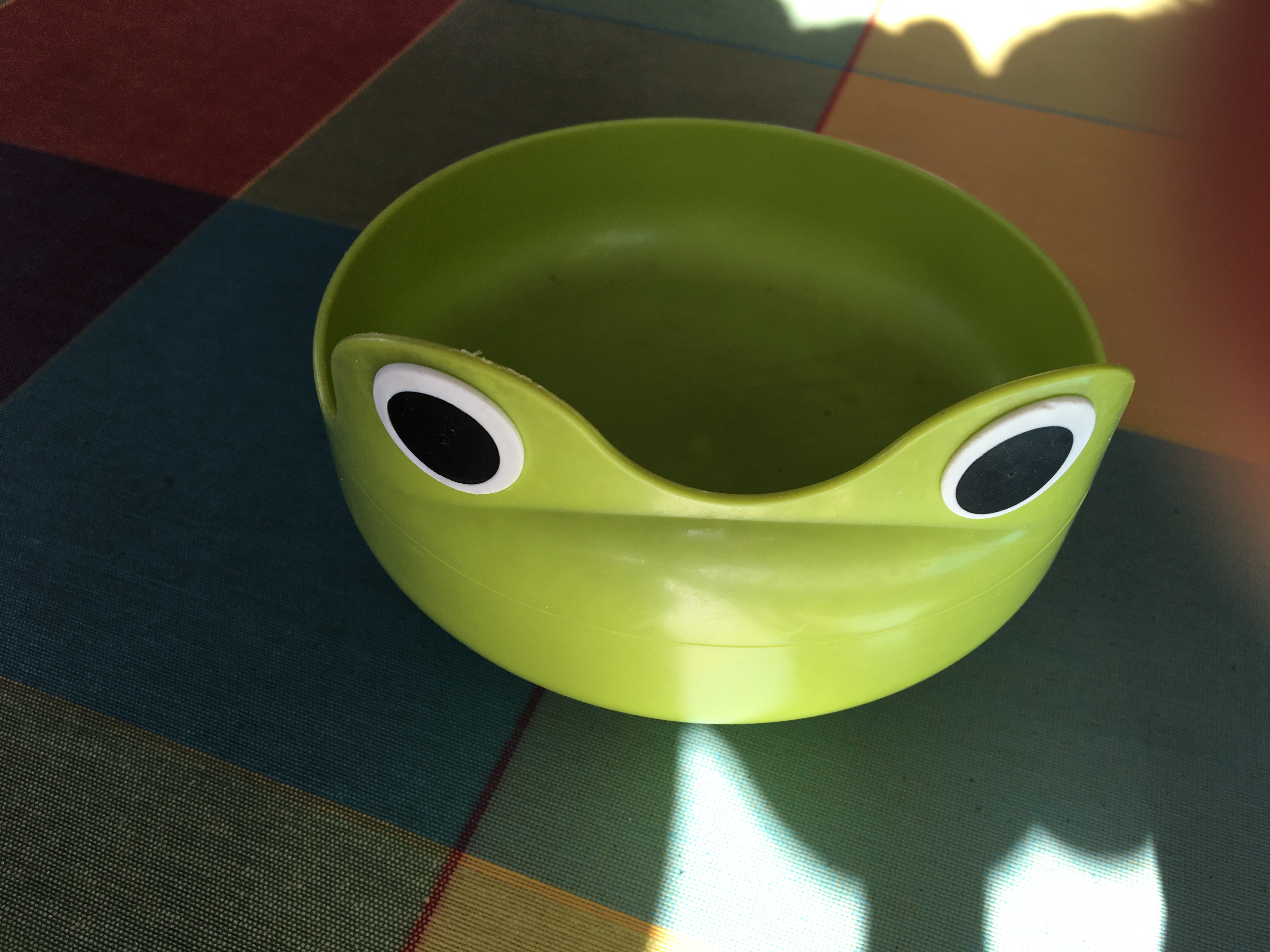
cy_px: 476
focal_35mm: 29
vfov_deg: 48.2
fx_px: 1064
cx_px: 635
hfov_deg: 61.7
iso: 25
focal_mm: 4.15
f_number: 2.2
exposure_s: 1/100
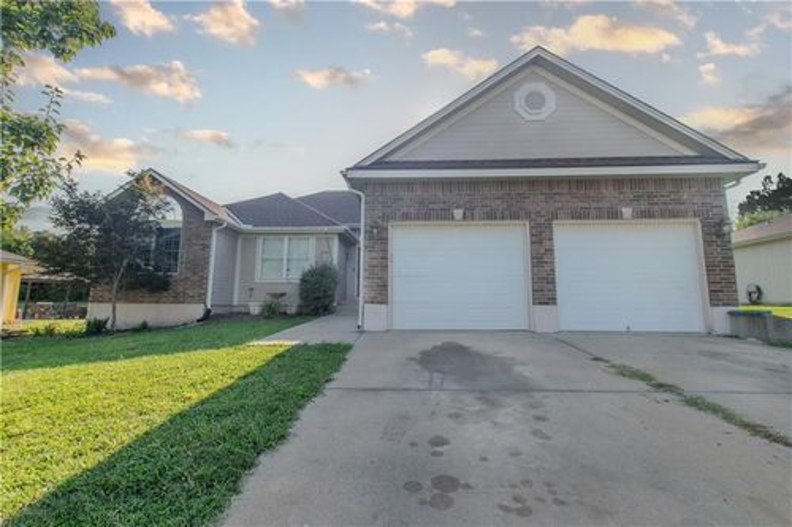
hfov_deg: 100.4
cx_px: 396
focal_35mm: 15
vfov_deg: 77.3
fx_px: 330
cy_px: 264
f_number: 10
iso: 200
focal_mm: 10
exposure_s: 1/320
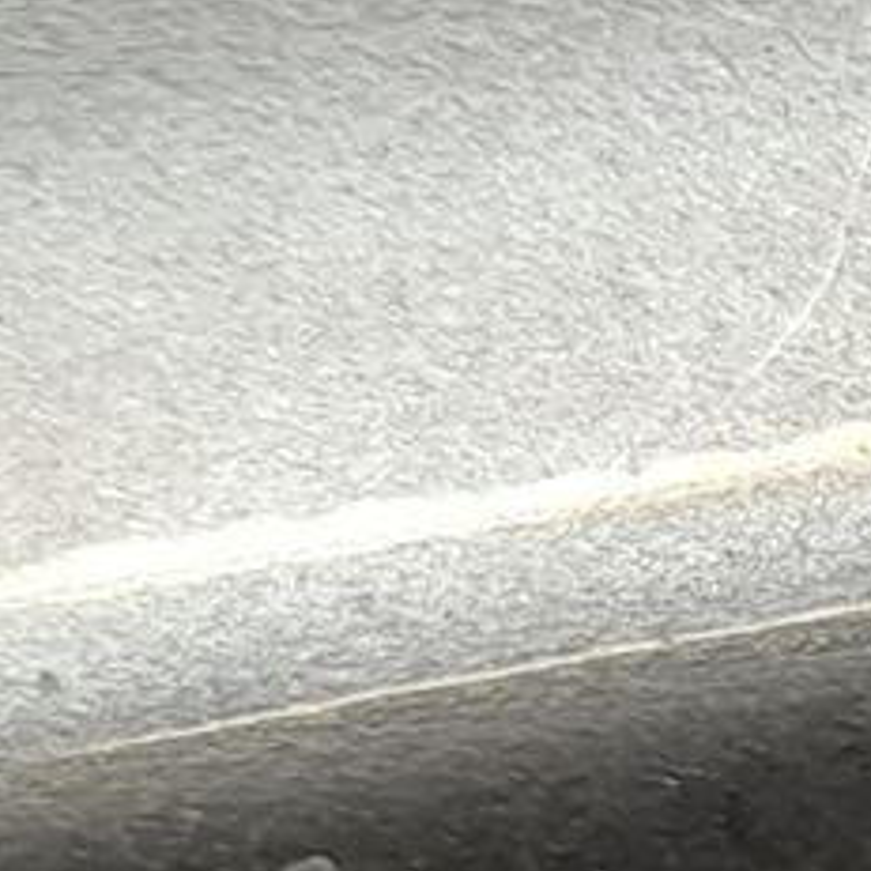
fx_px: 5580
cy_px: 1082
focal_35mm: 196
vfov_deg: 8.8
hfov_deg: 7.6
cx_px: 2802
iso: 64
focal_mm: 4.6
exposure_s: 1/50
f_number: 2
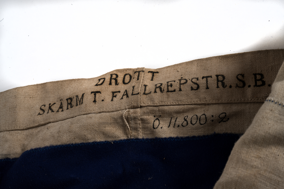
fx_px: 473
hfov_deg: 33.4
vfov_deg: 22.6
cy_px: 94
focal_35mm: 60
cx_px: 142
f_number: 22
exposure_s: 1/125
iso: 100
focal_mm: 60
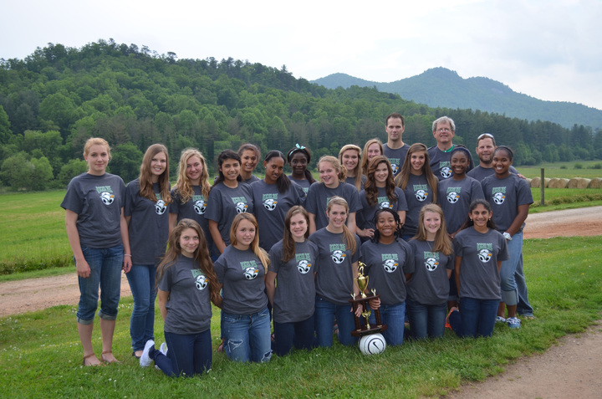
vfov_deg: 34.1
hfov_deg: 49.6
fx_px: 651
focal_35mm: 39
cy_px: 200
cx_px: 301
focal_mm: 26
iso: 100
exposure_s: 1/200
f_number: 4.2
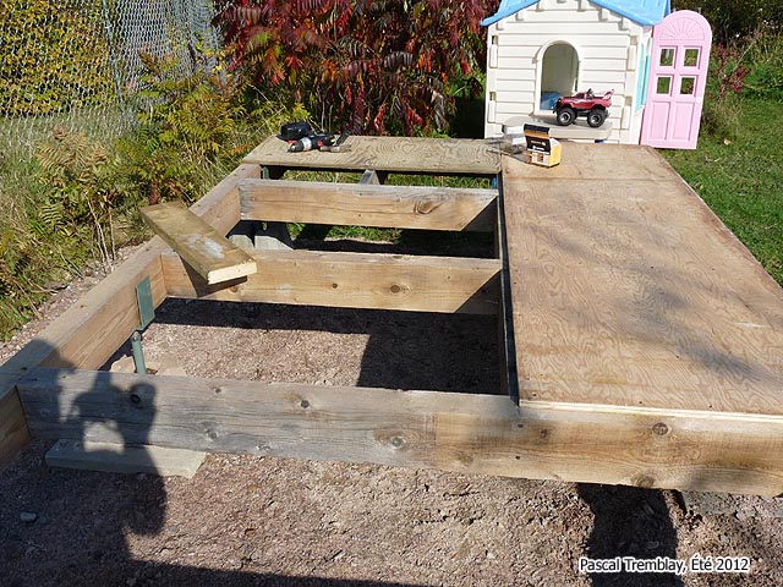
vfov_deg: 46.8
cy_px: 294
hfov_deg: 60.0
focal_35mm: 30
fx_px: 679
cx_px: 392
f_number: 5.6
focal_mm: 4.8
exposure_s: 1/500
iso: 100
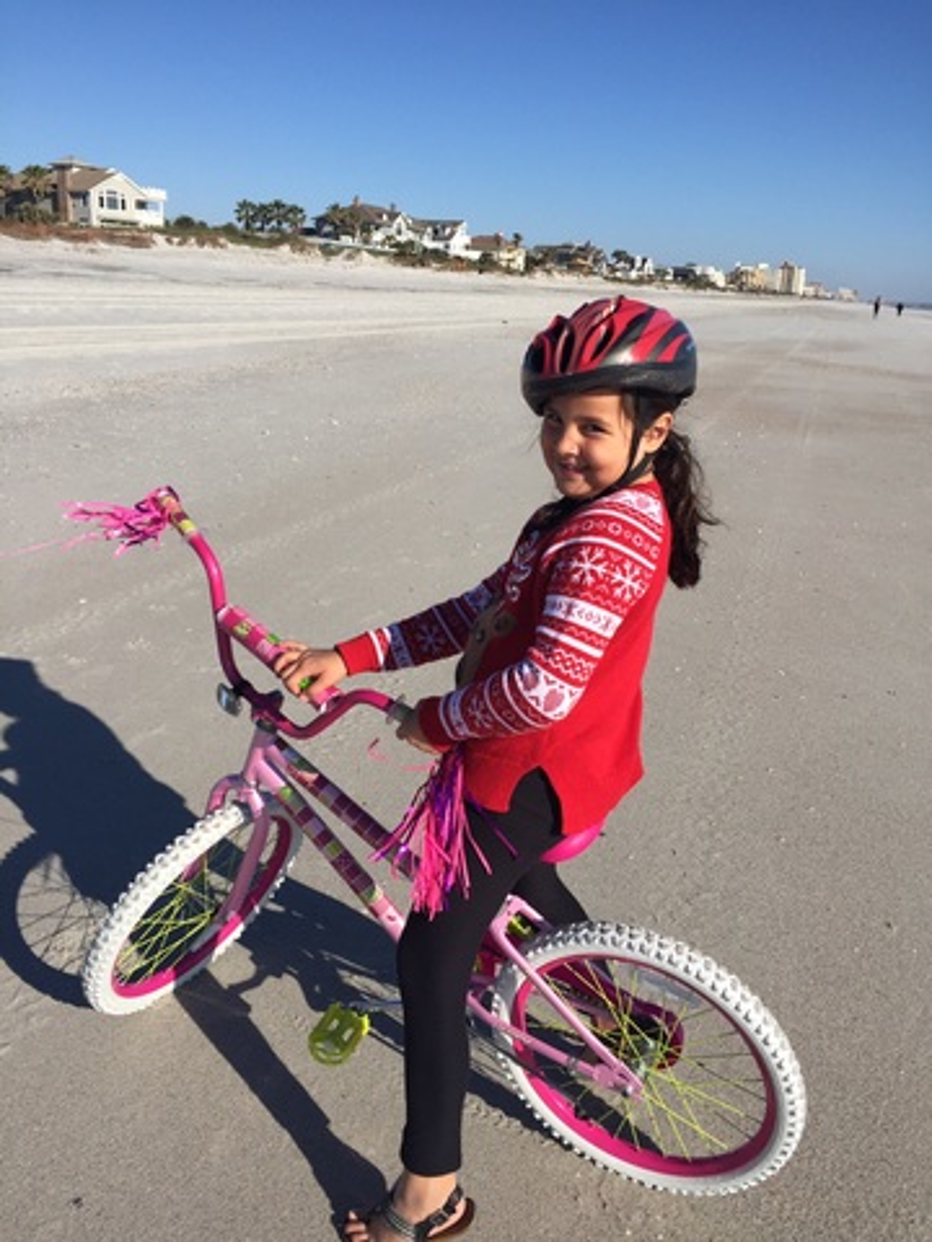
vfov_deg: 61.7
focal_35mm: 29
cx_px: 466
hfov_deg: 48.2
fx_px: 1041
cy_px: 621
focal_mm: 4.15
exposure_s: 1/3049
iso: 32
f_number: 2.2
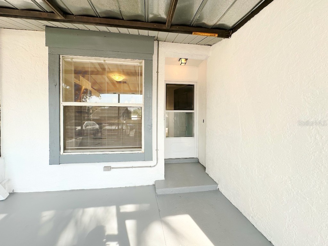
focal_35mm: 14
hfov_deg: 102.1
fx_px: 133
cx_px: 164
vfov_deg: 85.7
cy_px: 123
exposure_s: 1/284
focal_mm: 2.22
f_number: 2.2
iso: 40
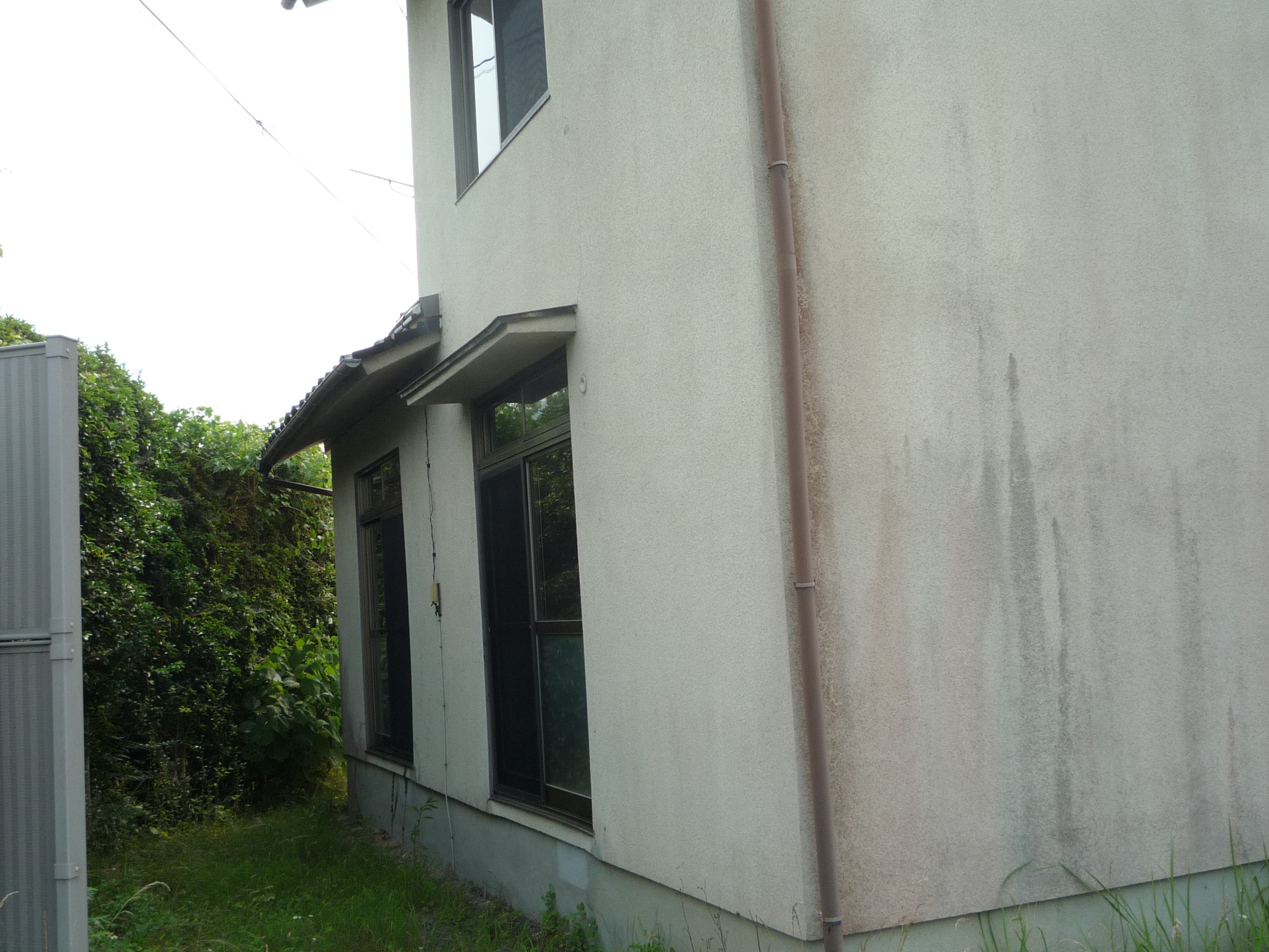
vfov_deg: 37.7
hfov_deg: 49.0
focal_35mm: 38
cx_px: 631
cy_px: 488
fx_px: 1393
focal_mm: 5.2
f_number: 4
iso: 100
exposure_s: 1/320
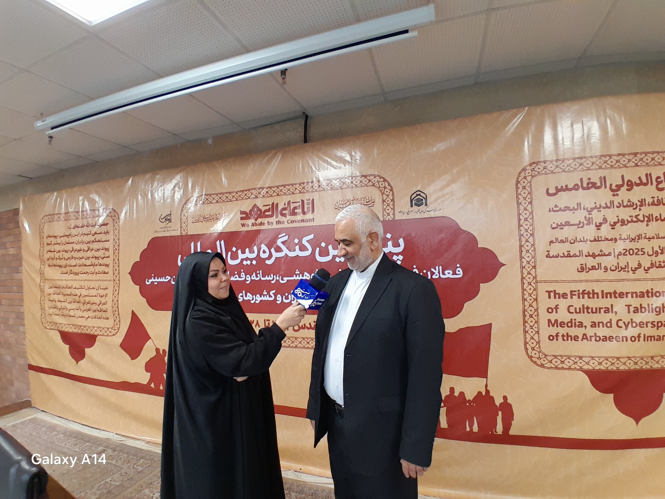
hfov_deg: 91.0
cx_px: 332
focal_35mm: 17
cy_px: 250
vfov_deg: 74.7
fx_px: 327
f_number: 2.2
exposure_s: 1/50
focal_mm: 1.46
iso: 160
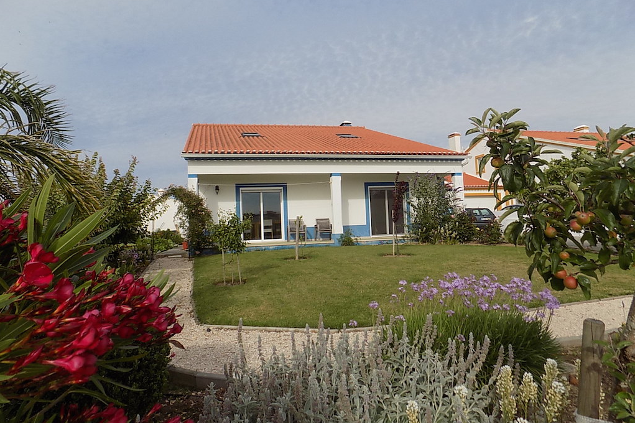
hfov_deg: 73.8
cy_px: 200
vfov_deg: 53.1
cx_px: 317
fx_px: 423
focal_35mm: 24
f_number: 3.1
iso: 80
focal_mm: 4
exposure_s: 1/1500
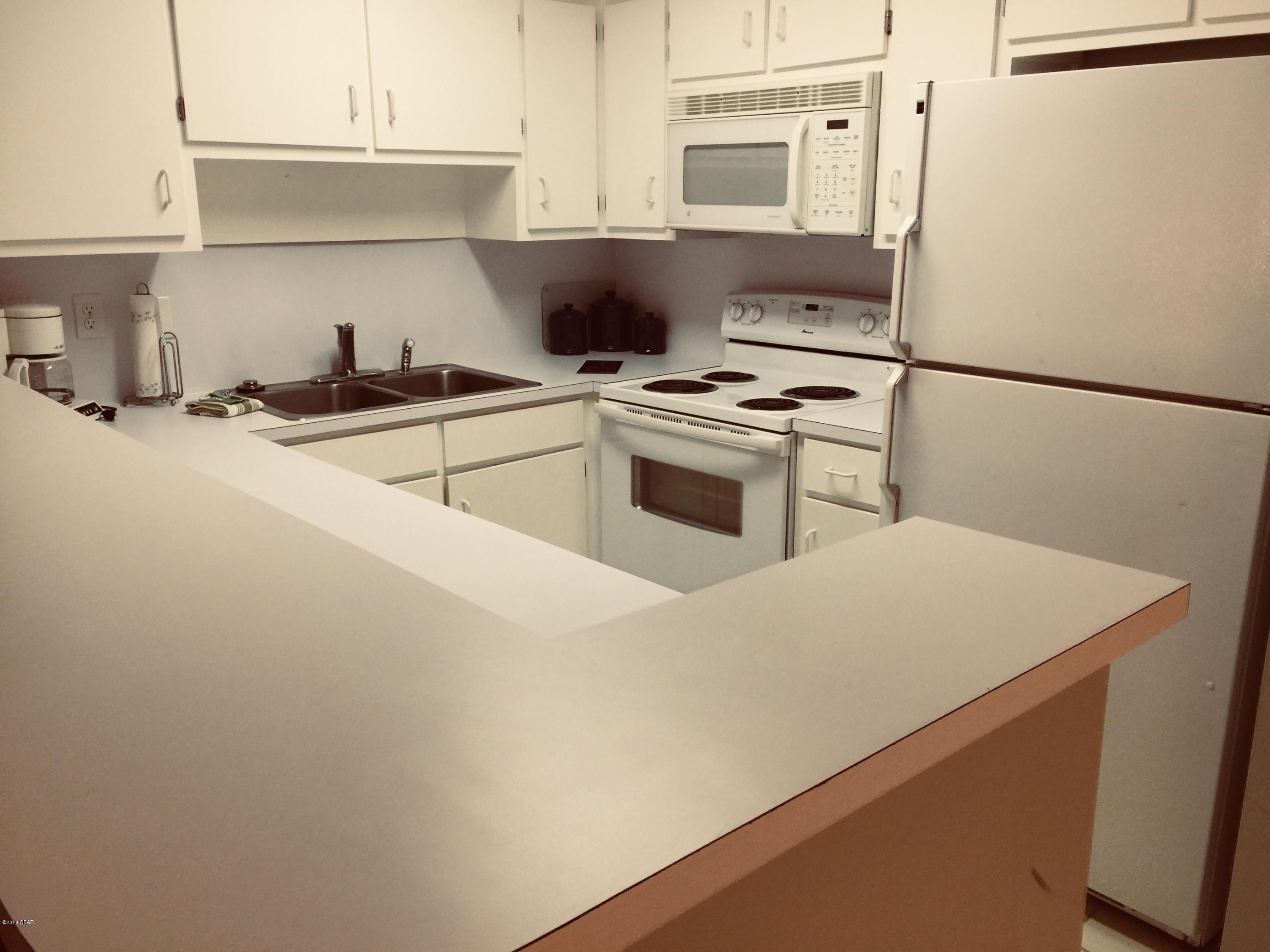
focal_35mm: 29
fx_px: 1064
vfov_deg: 48.2
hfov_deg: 61.7
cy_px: 476
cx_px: 635
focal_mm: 4.15
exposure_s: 1/15
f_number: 2.2
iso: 64
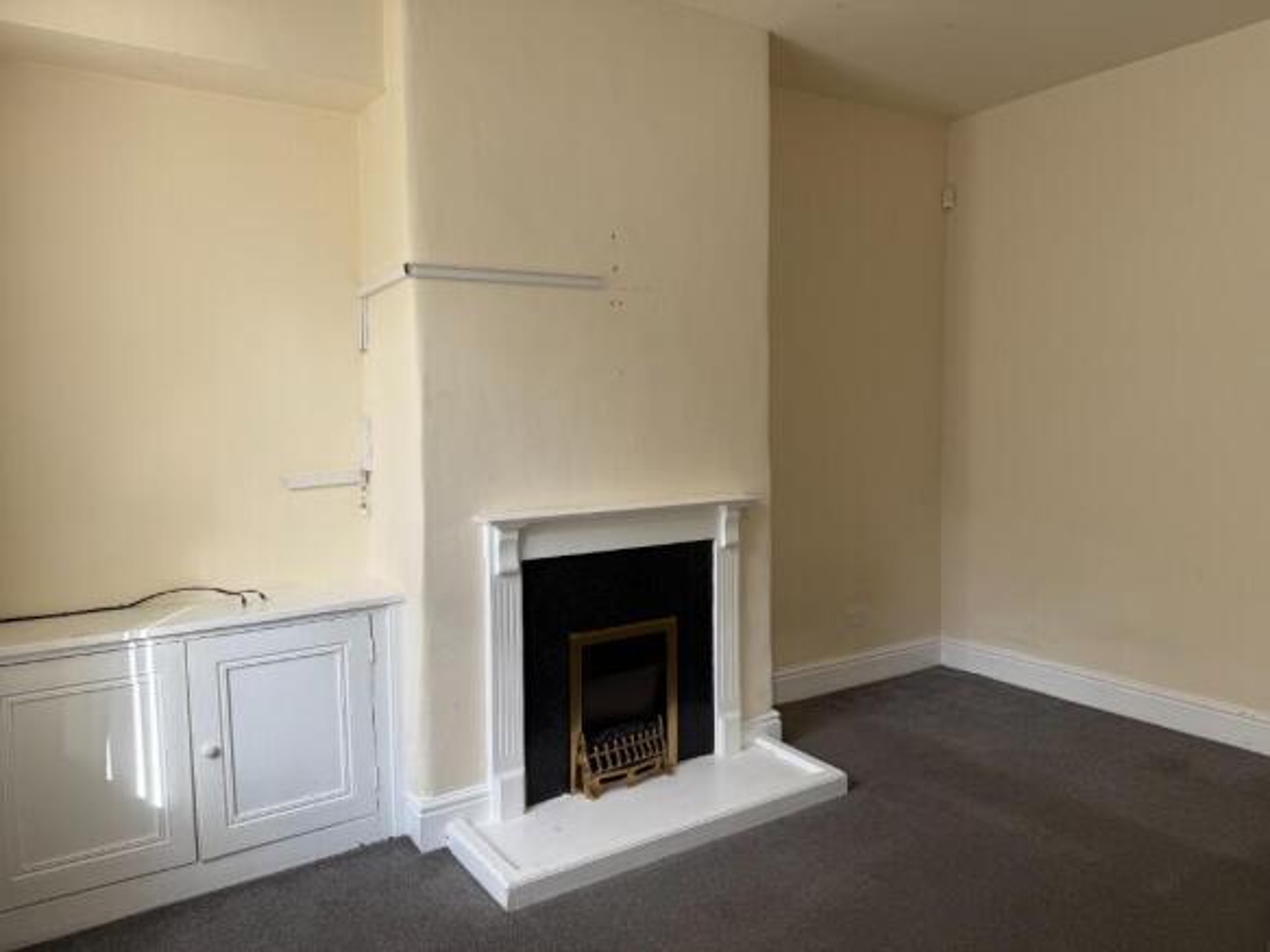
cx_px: 635
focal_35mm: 24
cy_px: 476
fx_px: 880
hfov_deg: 71.6
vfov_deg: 56.8
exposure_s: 1/249
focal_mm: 6.76
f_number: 1.78
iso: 64
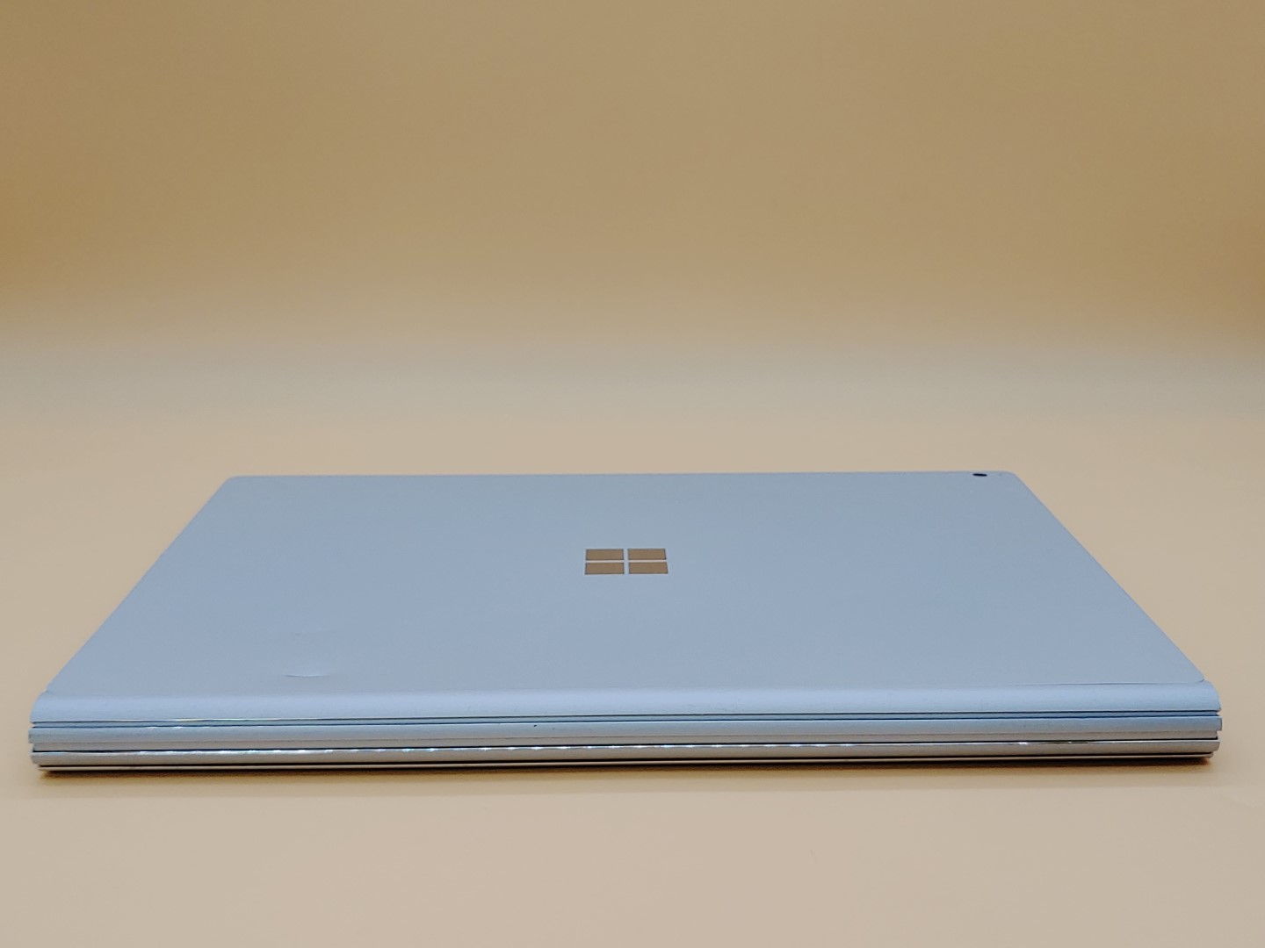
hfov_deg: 45.8
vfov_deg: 35.1
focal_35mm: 41
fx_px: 1498
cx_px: 632
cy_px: 474
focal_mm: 4.36
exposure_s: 1/140
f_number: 1.8
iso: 50
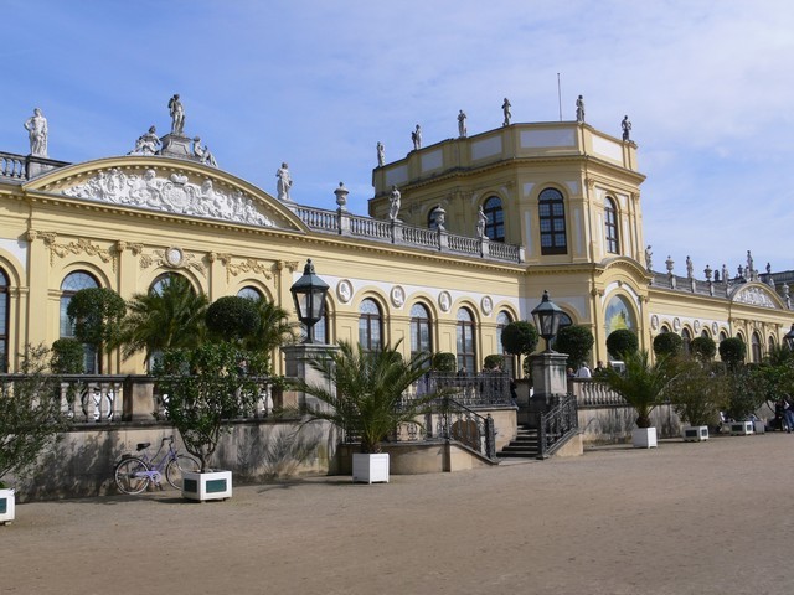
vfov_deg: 40.7
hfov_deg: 52.6
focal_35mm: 35
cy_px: 298
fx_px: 803
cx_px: 397
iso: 80
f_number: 5.6
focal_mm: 7.4
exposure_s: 1/160
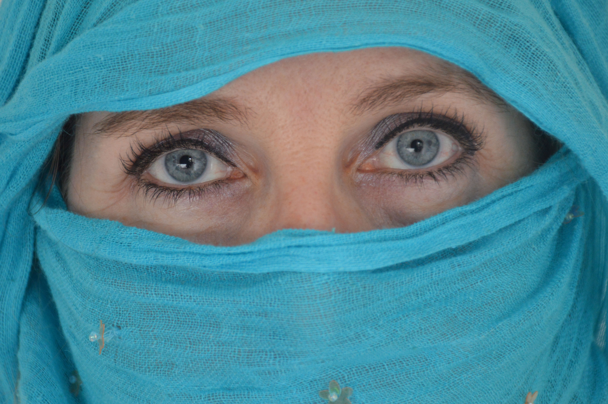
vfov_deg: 6.5
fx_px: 3543
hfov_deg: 9.8
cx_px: 304
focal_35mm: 210
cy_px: 202
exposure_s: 1/25
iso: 800
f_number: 5.6
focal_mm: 140
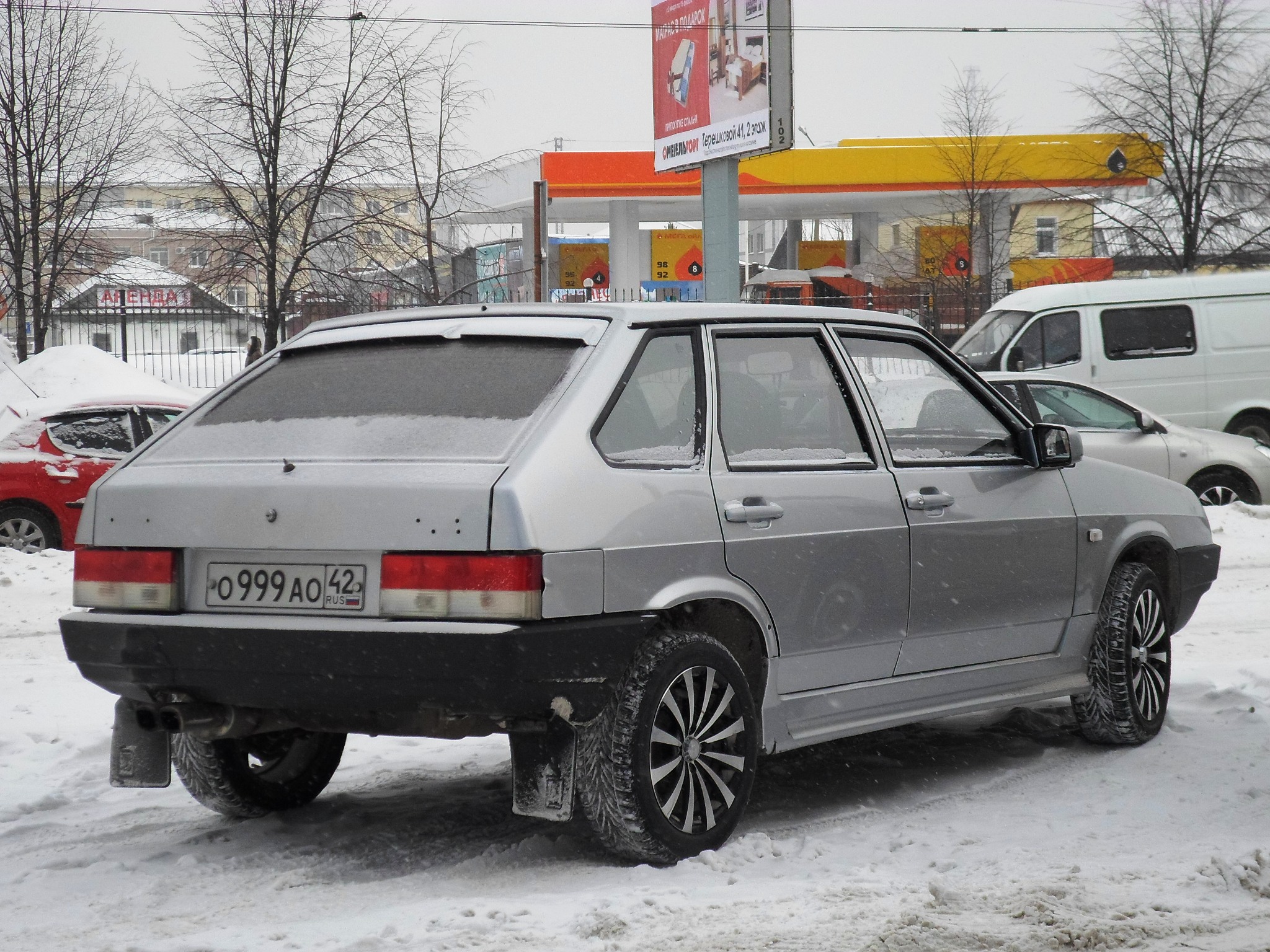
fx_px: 2458
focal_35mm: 67
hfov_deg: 29.0
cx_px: 635
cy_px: 476
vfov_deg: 21.9
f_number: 4.1
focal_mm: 12
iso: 80
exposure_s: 1/350
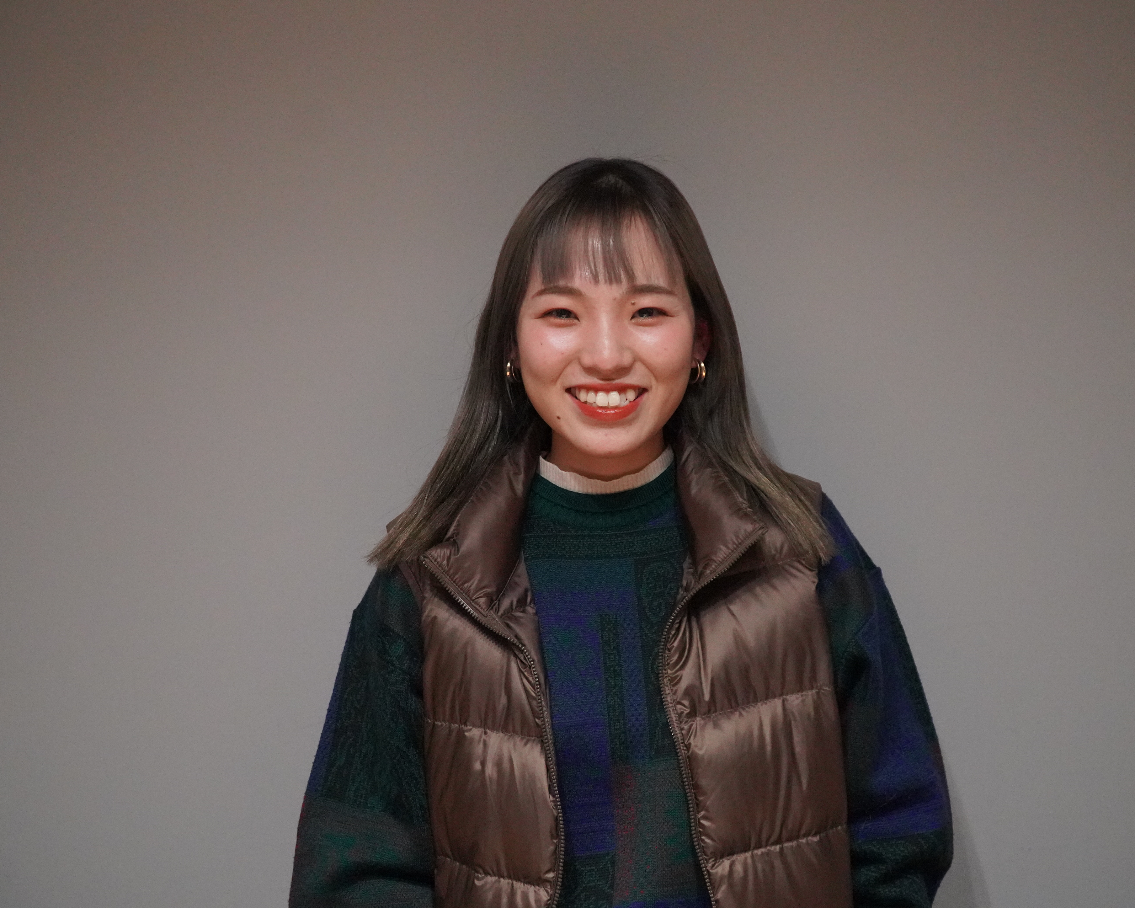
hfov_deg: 51.5
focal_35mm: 35
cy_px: 453
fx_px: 1176
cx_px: 596
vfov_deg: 42.2
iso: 5000
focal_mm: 21
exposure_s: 1/160
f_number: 4
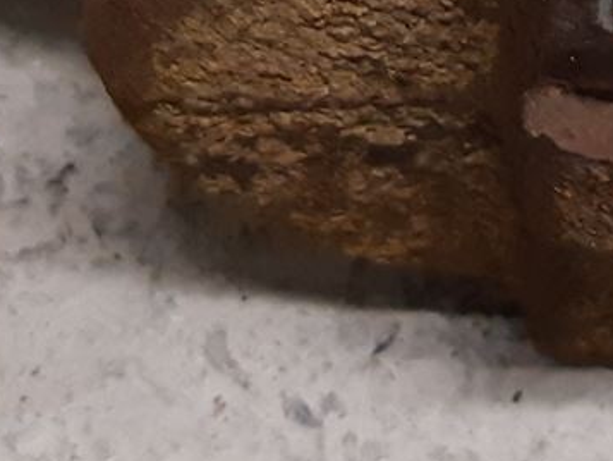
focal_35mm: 149
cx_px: 555
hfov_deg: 13.1
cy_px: -480
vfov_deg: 9.3
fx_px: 2639
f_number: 1.7
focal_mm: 3.93
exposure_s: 1/50
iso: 200
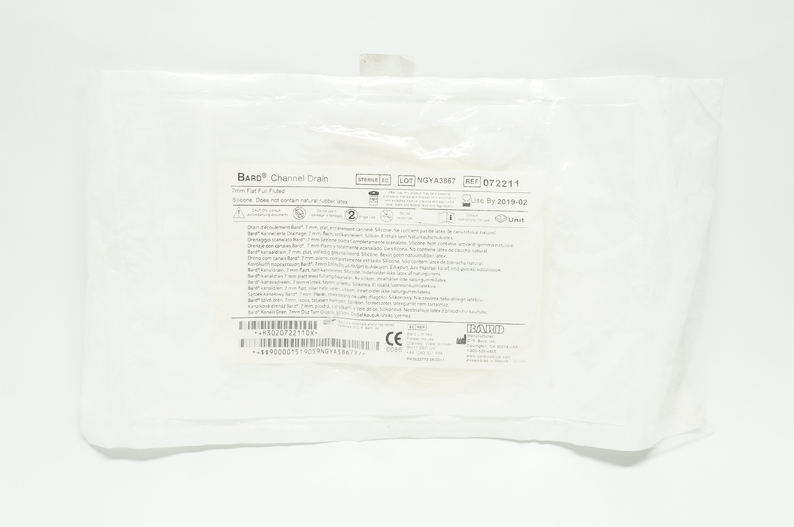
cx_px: 397
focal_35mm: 40
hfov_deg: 48.0
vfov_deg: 32.9
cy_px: 264
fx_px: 892
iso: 400
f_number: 8
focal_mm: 27
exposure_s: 1/30
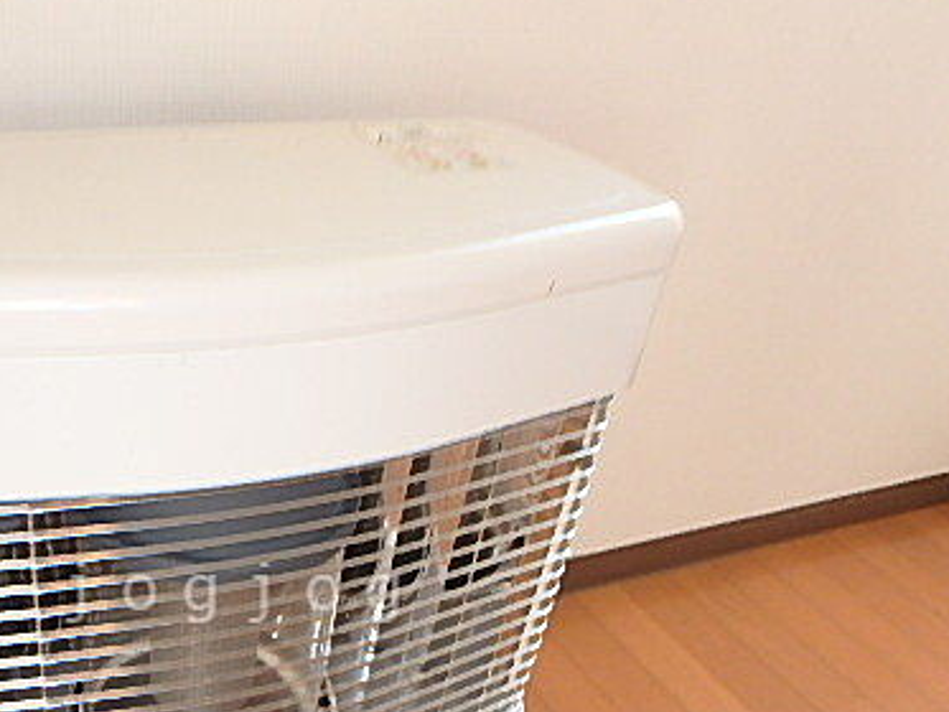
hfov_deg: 49.3
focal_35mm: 36
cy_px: 592
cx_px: 239
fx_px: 987
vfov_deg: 37.9
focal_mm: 3.7
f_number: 3.5
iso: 200
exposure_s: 1/30
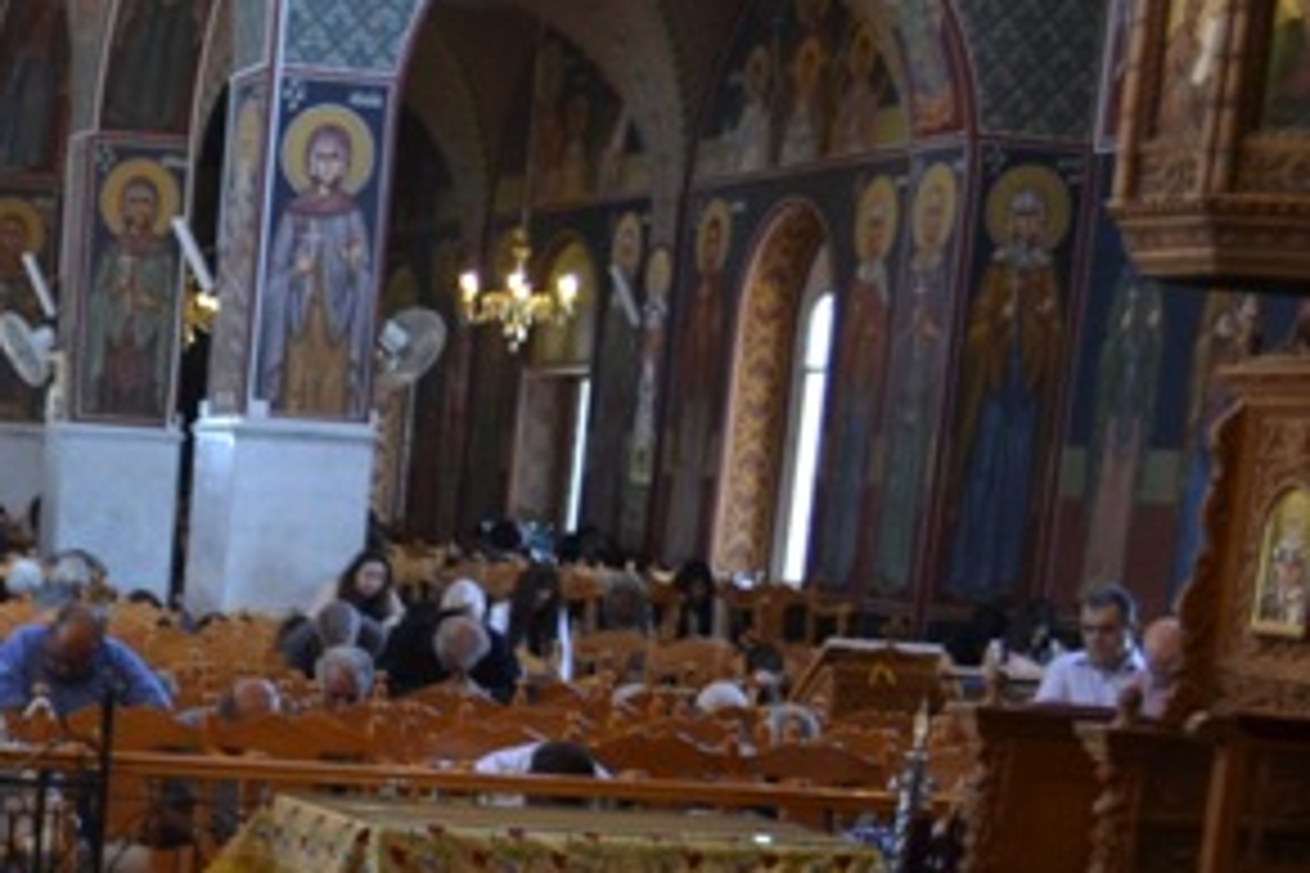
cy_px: 1210
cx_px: -203
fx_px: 3238
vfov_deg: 14.6
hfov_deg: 21.5
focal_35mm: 89
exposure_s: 1/40
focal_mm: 18
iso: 400
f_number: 3.5
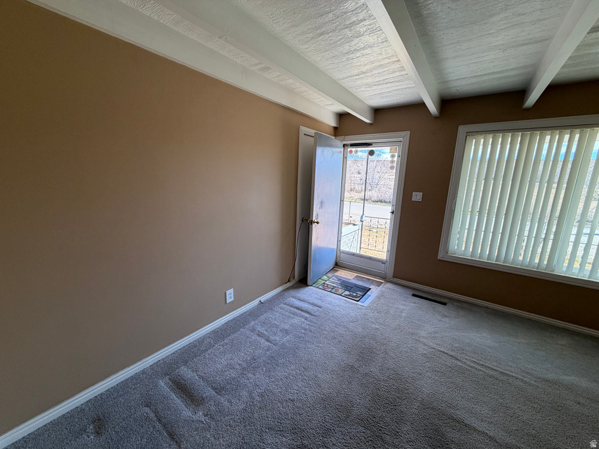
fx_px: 242
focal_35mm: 14
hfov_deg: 102.1
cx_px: 300
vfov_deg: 85.7
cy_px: 224
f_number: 2.2
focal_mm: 2.22
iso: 100
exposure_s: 1/120
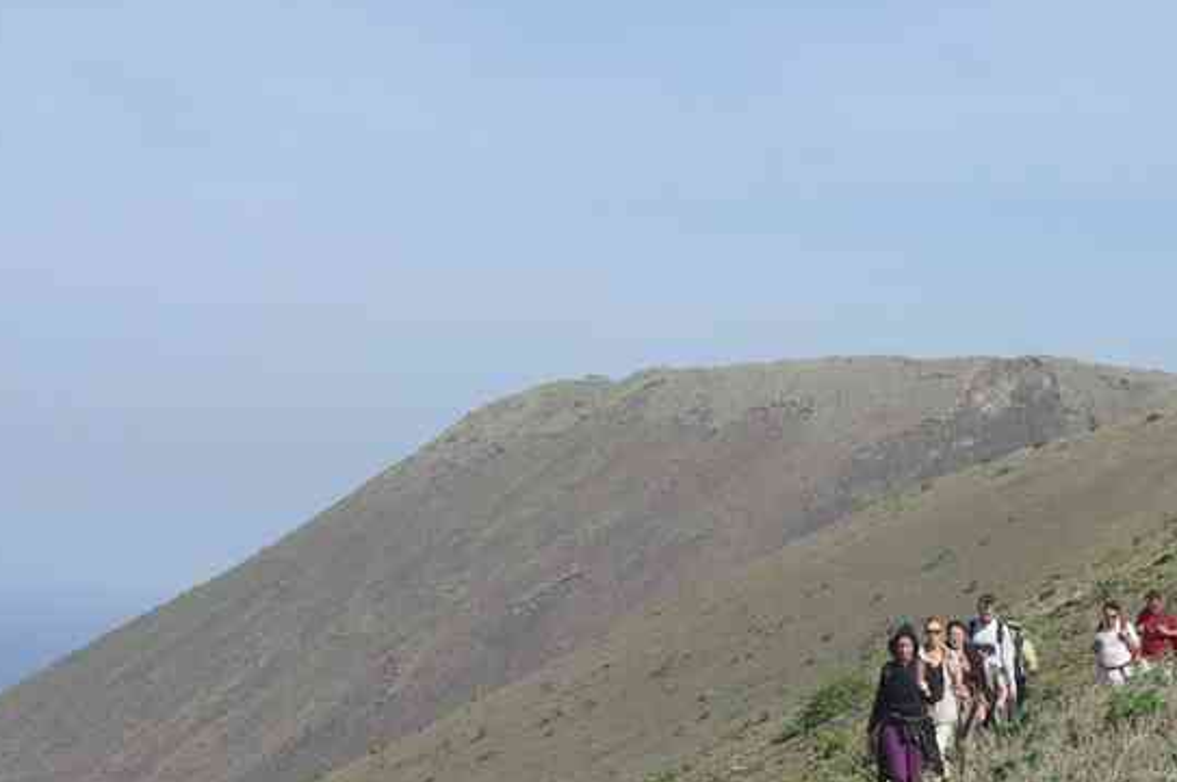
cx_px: 932
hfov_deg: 11.4
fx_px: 5877
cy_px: 678
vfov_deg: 7.6
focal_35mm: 180
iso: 100
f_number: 8
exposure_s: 1/250
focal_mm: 65
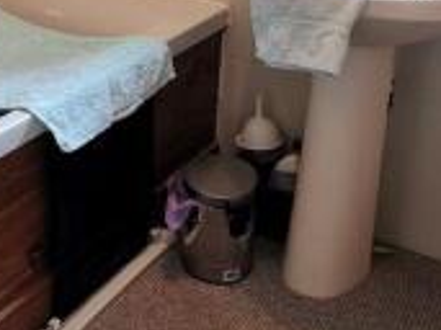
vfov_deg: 24.5
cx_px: 135
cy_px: 32
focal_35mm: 58
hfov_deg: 32.9
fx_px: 738
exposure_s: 1/50
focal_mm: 2.26
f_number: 2.2
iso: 200
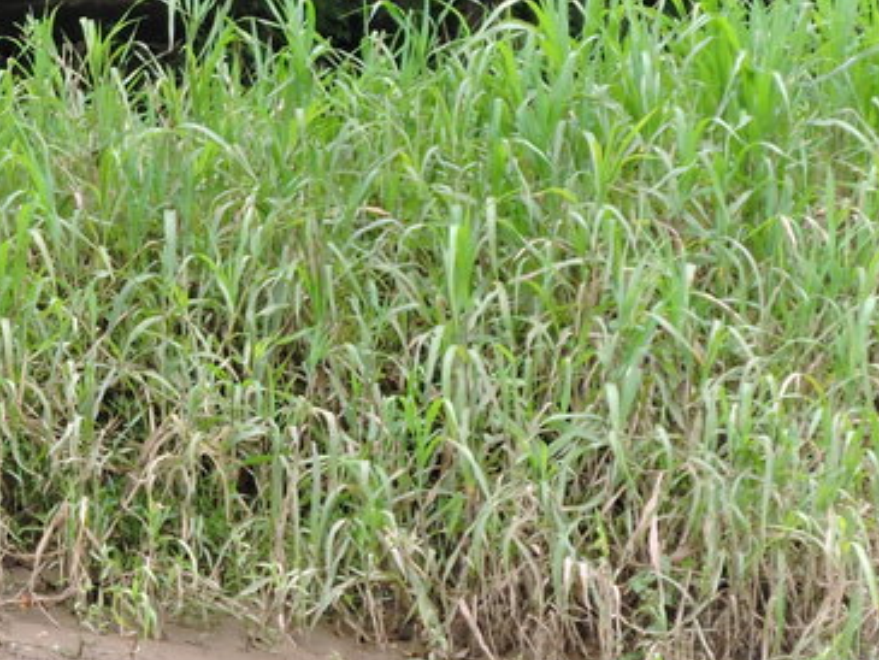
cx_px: 60
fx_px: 26138
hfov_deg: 1.9
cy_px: 624
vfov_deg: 1.4
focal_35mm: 1029
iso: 220
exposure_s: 1/250
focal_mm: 83.8
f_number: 4.9
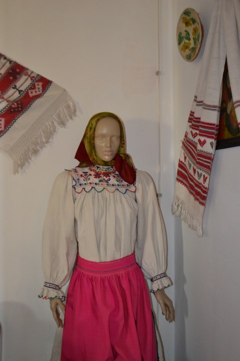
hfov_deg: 31.9
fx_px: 420
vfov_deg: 46.4
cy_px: 180
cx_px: 120
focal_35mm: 42
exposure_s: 1/60
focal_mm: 28
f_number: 4.5
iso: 2000
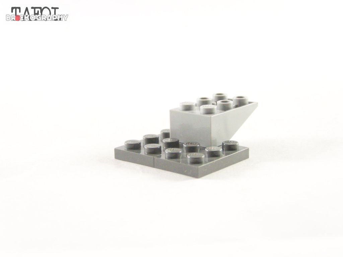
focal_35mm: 75
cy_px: 128
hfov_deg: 26.0
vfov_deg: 19.6
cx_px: 172
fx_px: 743
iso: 400
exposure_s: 1/60
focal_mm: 12.4
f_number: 3.2
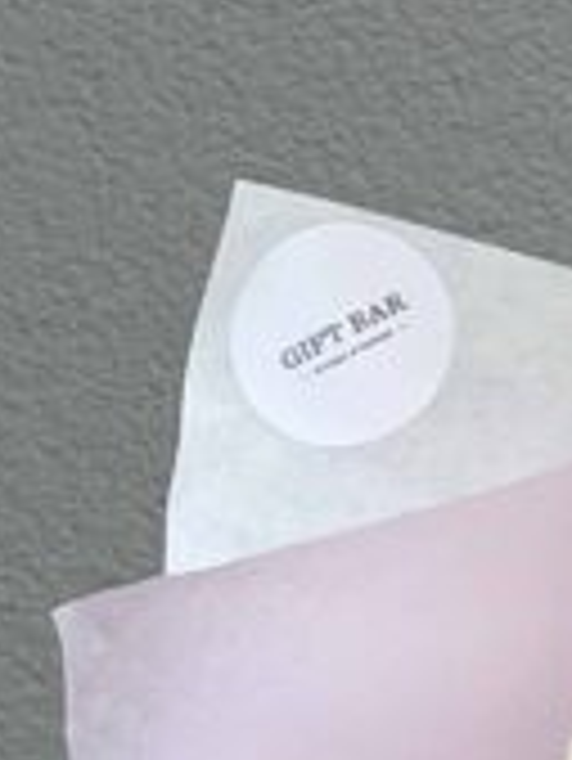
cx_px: 1482
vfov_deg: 6.8
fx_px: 6381
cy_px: 1052
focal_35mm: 290
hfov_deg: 5.0
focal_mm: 6.76
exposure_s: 1/270
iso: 64
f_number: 1.78
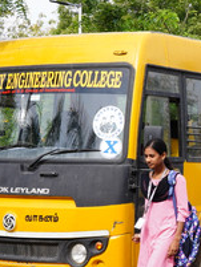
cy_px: 193
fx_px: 828
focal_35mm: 107
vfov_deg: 18.3
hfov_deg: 13.2
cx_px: 292
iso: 200
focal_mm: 35
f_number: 10
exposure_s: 1/125
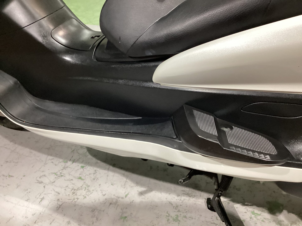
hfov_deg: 58.4
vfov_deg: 45.4
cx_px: 151
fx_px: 270
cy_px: 113
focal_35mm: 31
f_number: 2.4
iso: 320
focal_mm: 3.3
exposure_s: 1/60
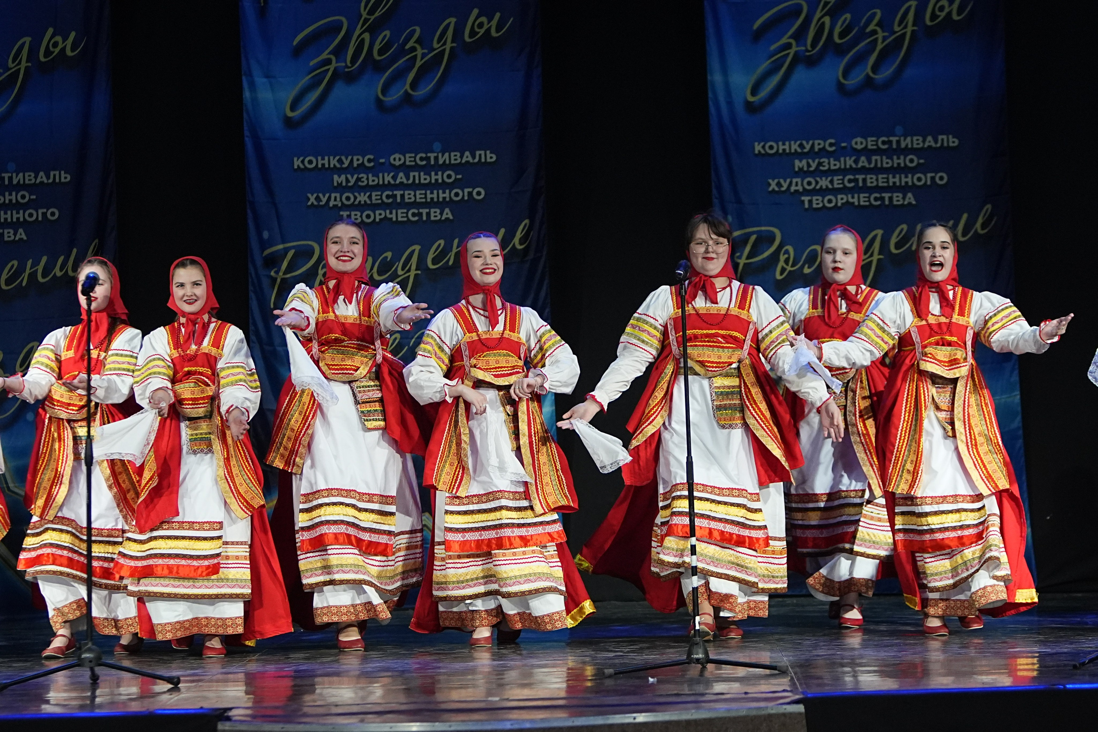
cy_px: 366
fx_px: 4788
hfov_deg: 13.1
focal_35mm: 157
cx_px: 549
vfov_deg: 8.7
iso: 3200
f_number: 2.8
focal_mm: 105
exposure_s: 1/640
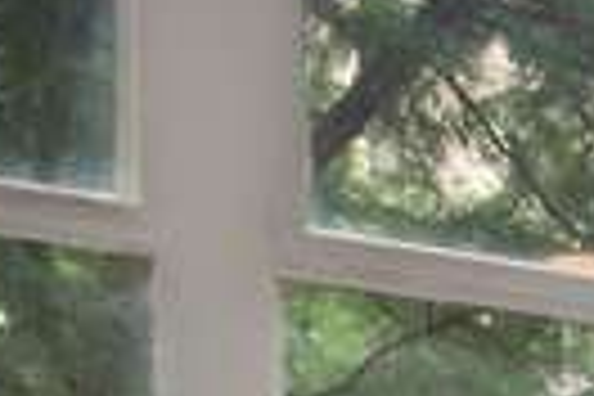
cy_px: 1044
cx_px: 1370
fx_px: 2821
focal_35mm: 171
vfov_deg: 7.4
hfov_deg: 10.5
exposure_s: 1/60
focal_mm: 22
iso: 320
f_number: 11
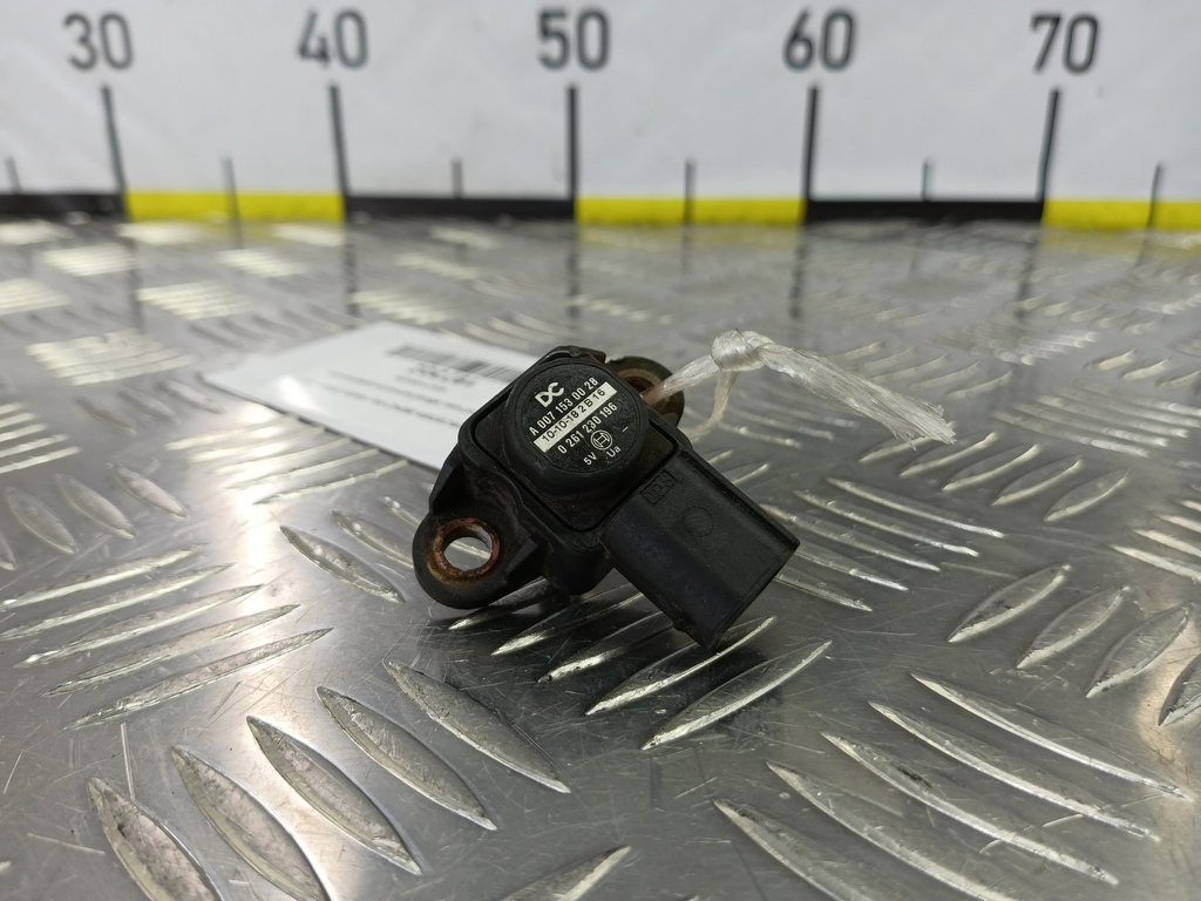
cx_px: 600
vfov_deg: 58.9
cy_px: 450
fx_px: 798
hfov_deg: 73.9
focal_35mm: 23
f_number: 1.6
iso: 109
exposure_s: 1/50
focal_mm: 4.11
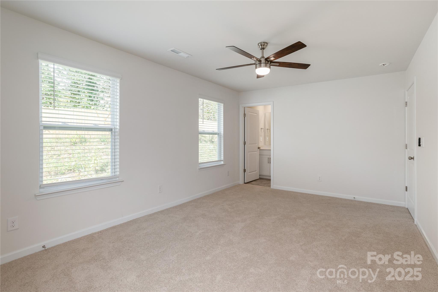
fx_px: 207
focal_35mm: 17
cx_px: 219
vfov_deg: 70.5
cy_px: 146
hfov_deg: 93.3
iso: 320
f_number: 7.1
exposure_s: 1/125
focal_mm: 17
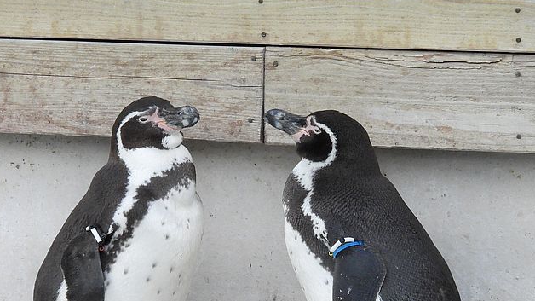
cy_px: 249
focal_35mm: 444
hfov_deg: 4.9
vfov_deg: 2.7
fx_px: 6298
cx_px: 265
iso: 800
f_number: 5
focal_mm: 57.1
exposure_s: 1/800
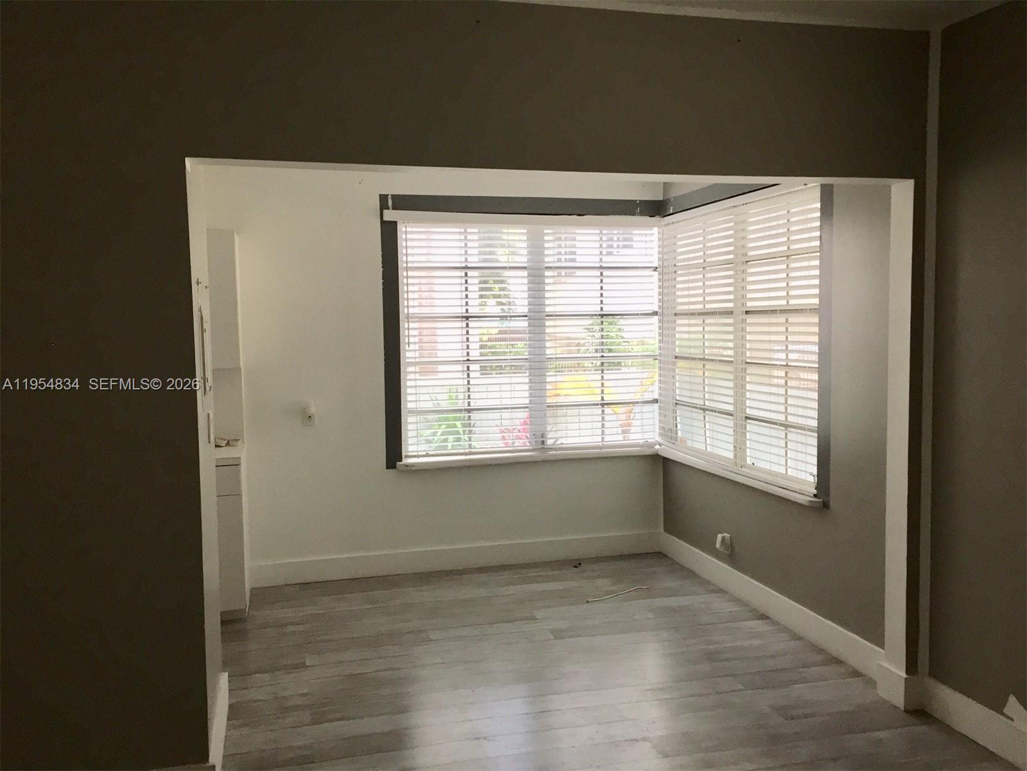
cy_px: 386
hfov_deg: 61.7
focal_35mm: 29
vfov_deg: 48.2
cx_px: 514
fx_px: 860
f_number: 2.2
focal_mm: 4.15
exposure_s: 1/30
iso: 32
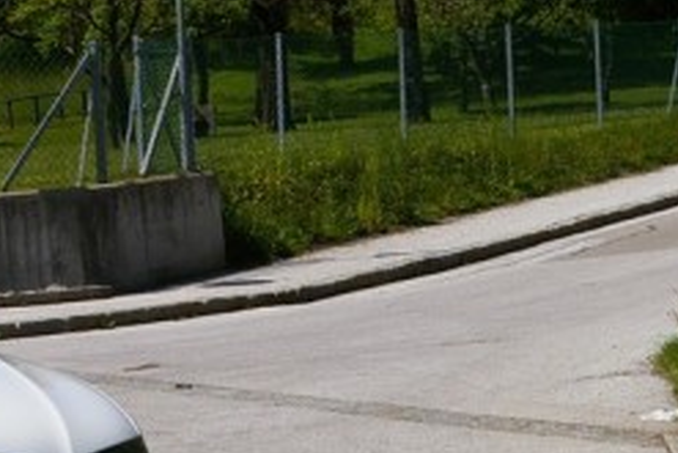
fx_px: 4120
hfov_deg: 9.2
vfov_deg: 6.3
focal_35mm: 219
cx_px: -214
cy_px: 421
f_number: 11
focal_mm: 45
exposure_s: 1/350
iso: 200
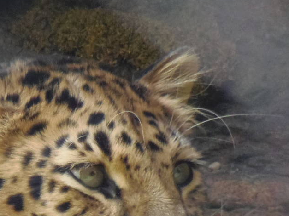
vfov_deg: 0.7
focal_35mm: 2205
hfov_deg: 0.9
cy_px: 270
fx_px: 18405
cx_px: 57
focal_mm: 154.8
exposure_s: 1/125
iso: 400
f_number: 5.7
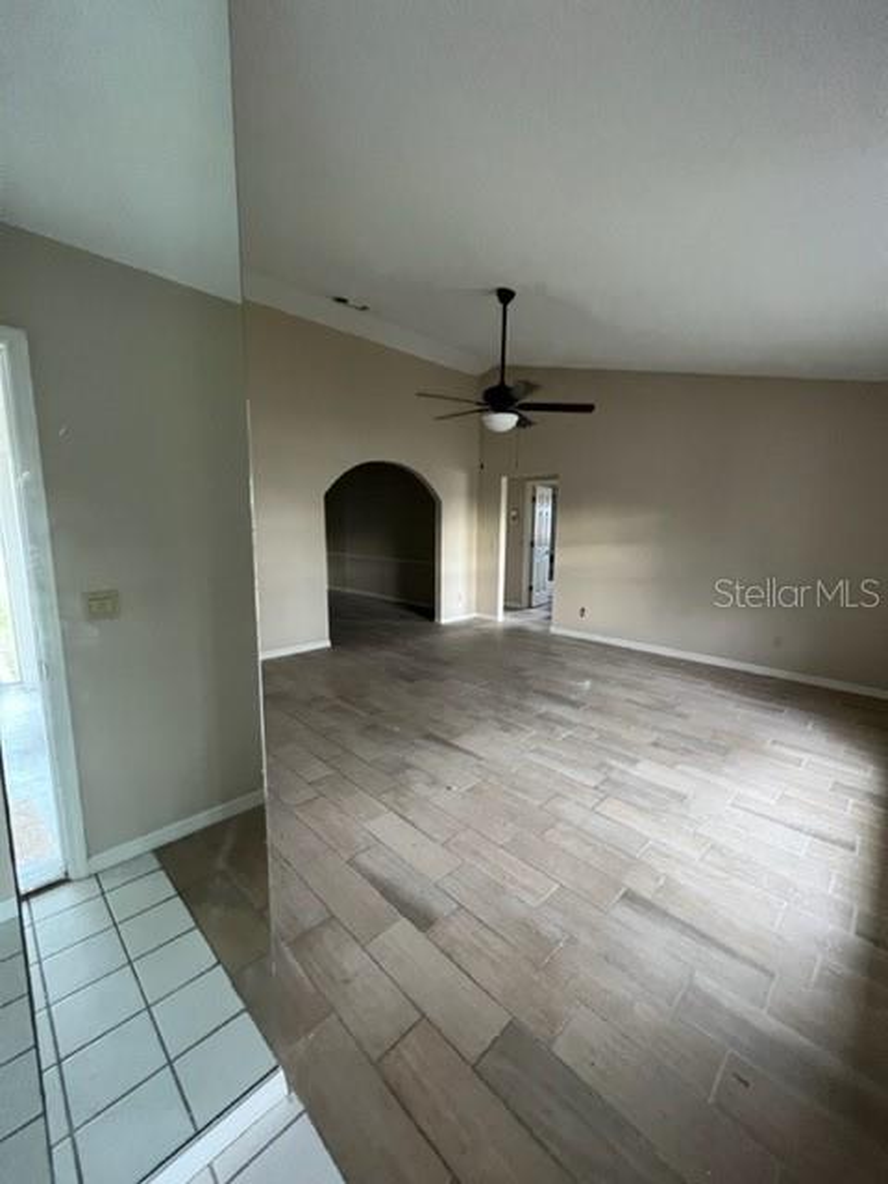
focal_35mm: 13
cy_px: 592
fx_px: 445
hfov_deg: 89.9
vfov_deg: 106.2
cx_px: 444
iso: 640
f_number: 1.8
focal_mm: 1.57
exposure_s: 1/60
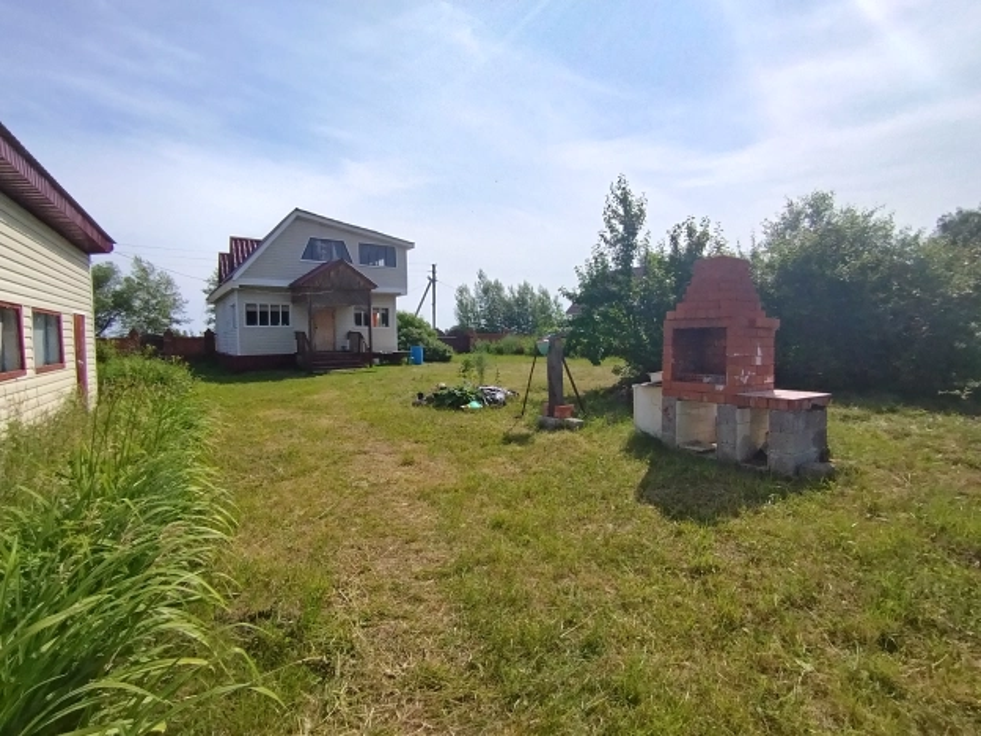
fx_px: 482
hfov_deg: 91.0
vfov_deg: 74.7
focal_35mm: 17
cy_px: 368
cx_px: 490
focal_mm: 1.42
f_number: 2.2
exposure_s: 1/3069
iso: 100
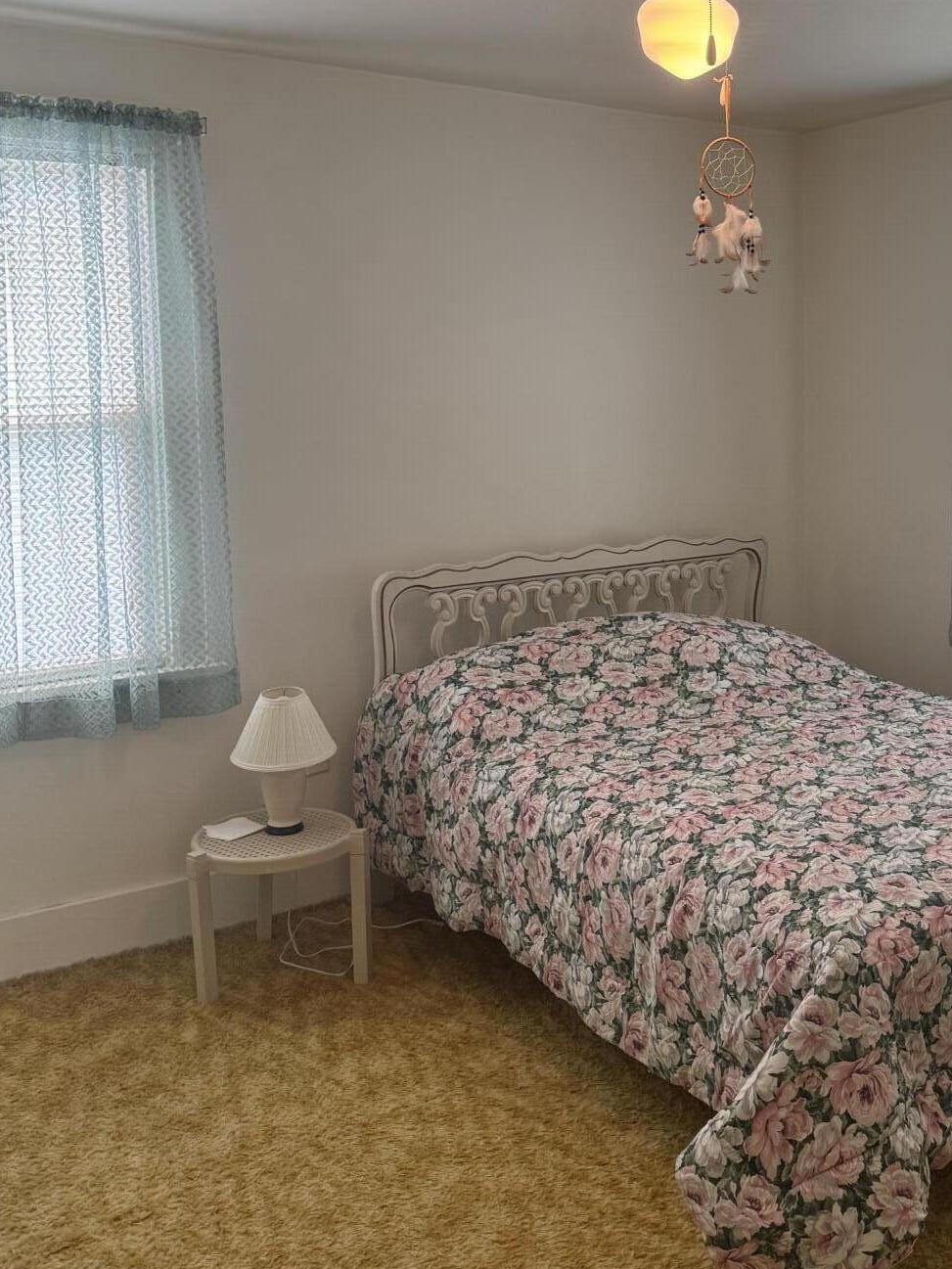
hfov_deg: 37.7
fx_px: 1357
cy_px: 491
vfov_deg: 49.7
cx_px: 714
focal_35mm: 37
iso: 160
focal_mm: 6.76
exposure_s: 1/120
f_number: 1.78
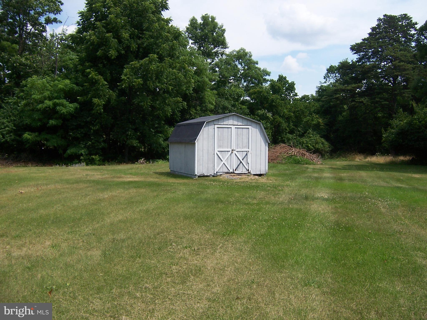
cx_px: 214
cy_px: 160
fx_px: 407
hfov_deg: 55.4
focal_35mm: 33
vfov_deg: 42.9
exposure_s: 1/750
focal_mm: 5.5
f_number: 3.4
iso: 80
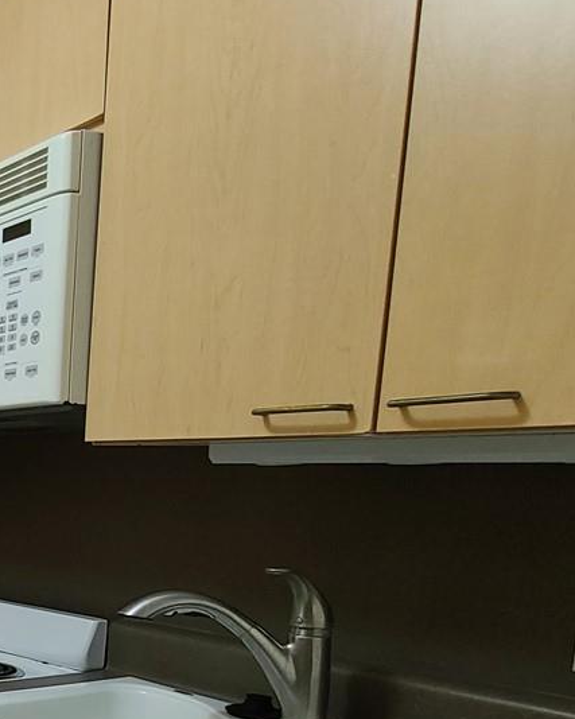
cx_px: -329
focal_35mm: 38
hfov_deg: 26.1
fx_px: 809
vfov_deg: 45.0
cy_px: 596
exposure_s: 1/60
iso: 320
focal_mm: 2.2
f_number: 2.2
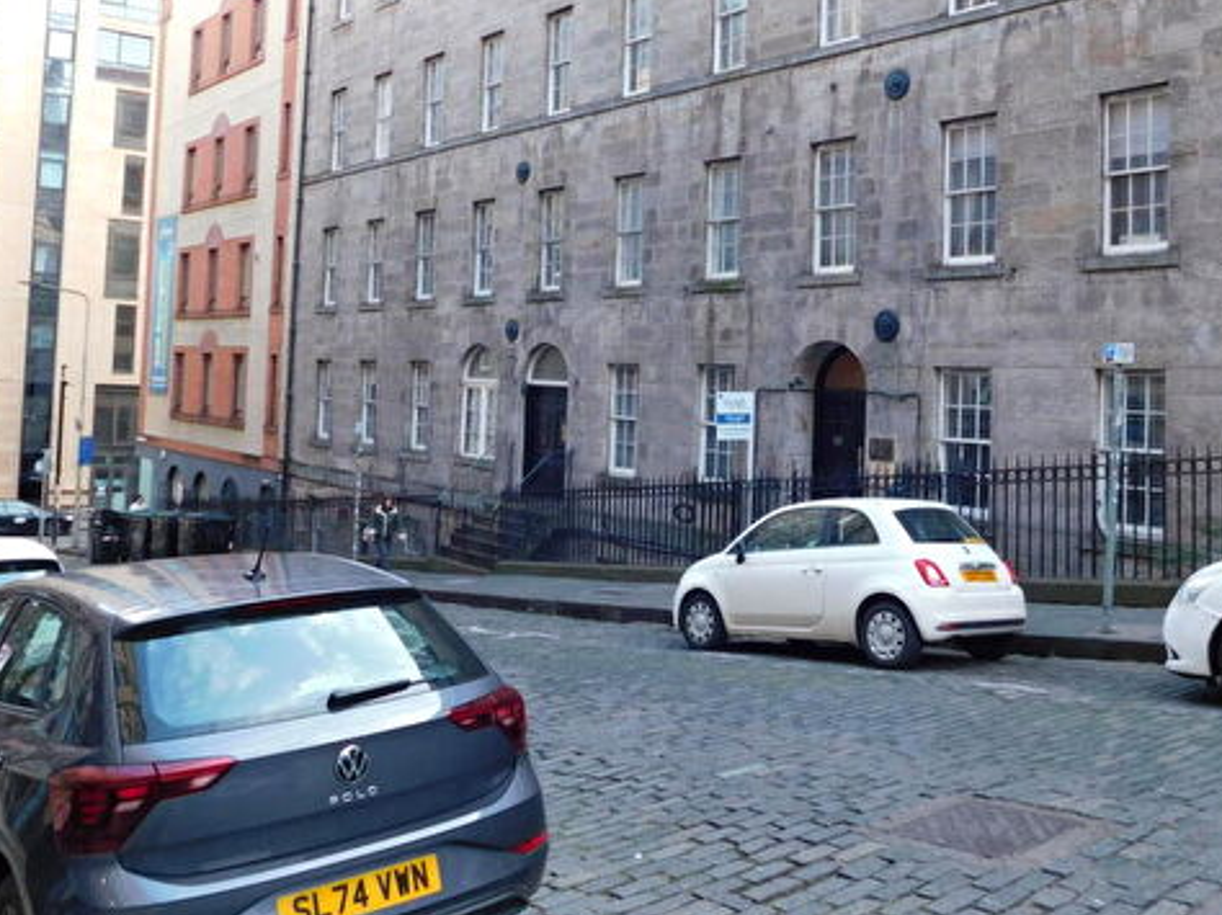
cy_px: 339
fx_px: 1200
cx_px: 637
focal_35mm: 34
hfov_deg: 54.0
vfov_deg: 41.4
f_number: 3
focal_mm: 4
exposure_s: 1/100
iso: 125
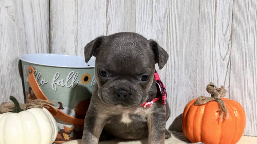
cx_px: 130
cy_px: 92
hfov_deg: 39.2
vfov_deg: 22.6
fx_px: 361
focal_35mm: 53
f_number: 1.78
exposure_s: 1/40
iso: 500
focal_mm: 6.86
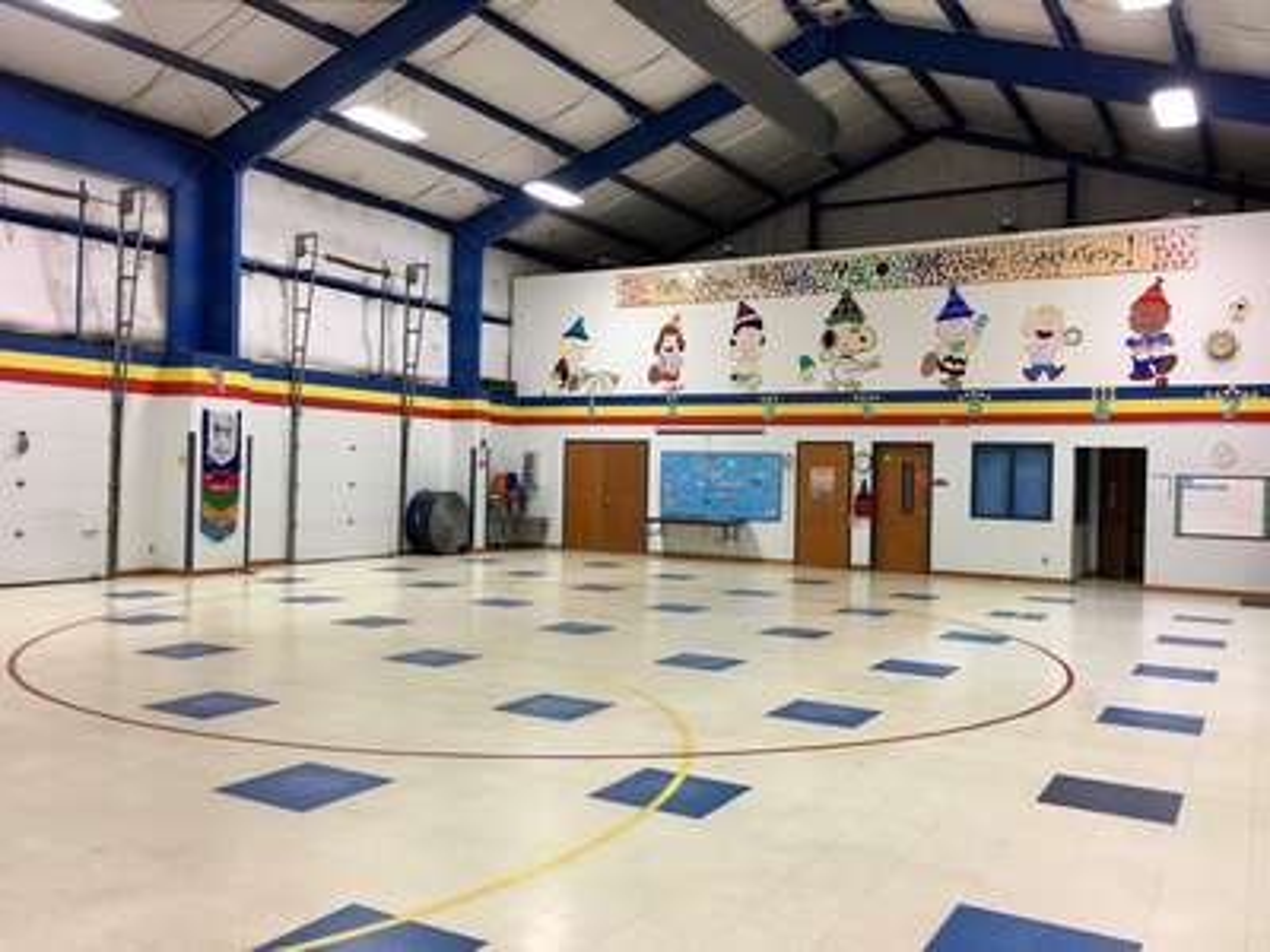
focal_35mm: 29
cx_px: 635
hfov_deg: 61.7
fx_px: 1064
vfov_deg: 48.2
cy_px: 476
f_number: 2.2
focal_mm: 4.15
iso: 40
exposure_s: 1/15
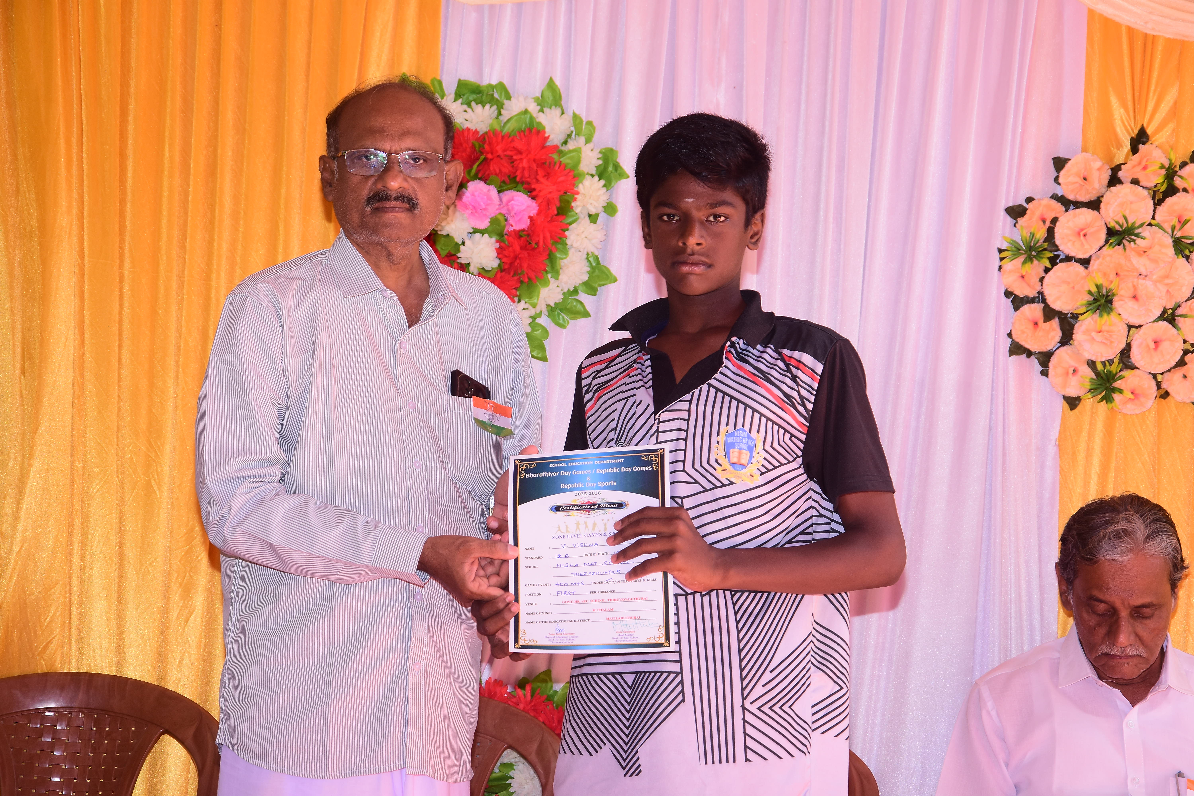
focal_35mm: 105
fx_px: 3482
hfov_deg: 19.5
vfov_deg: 13.0
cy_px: 398
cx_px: 597
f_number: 7.1
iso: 320
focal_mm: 70
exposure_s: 1/125
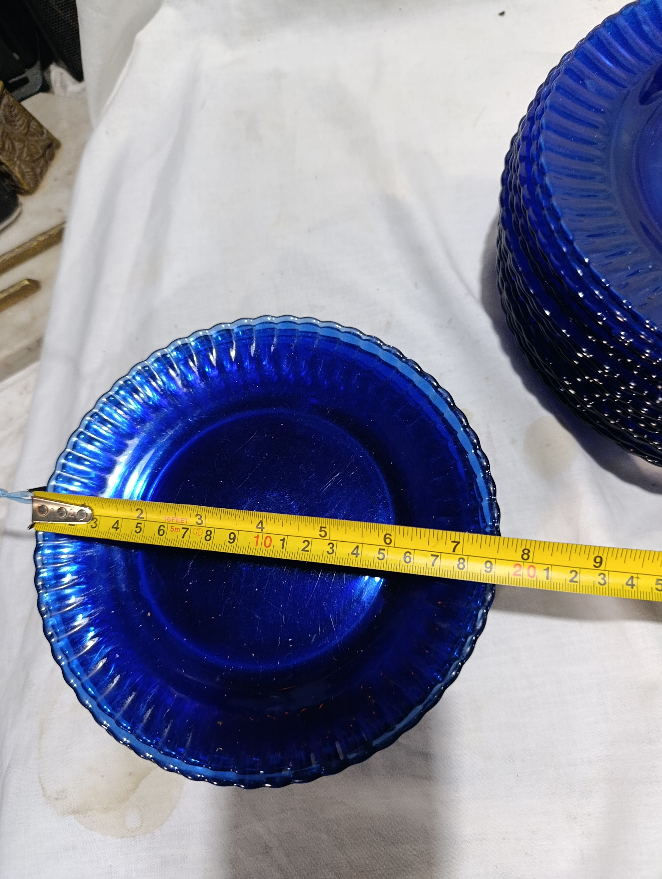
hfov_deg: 59.0
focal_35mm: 23
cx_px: 331
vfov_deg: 73.8
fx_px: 585
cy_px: 440
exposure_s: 1/50
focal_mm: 6.11
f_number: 1.65
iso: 916
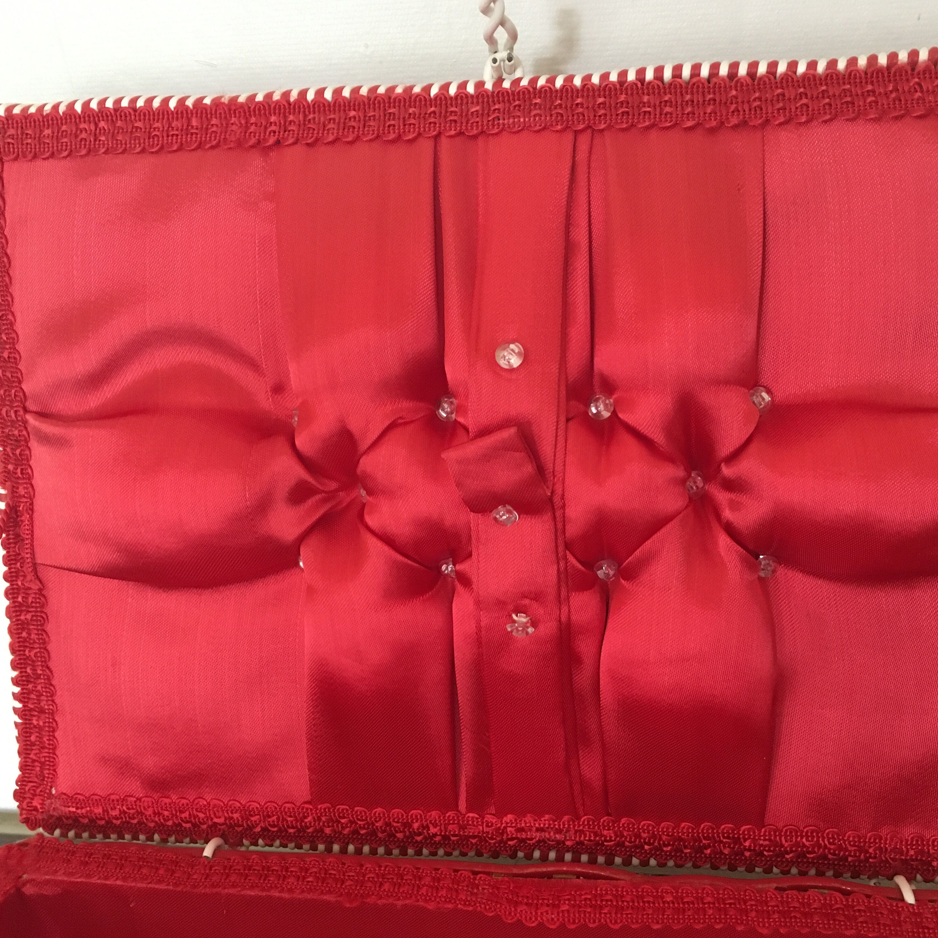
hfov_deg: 46.9
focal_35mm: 35
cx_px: 567
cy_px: 461
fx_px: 1073
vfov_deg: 47.2
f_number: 2.2
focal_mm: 4.15
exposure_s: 1/25
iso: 200
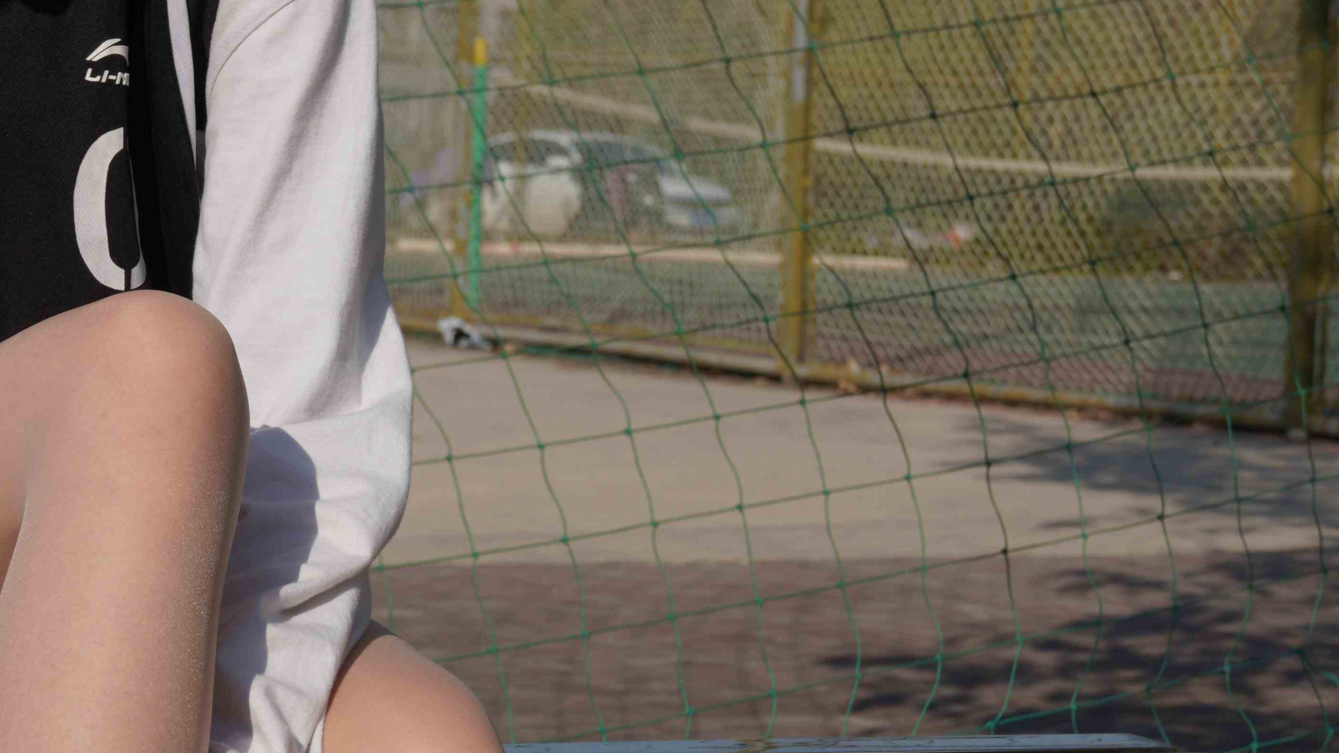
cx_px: 147
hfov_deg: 22.0
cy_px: 407
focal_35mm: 95
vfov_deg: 12.7
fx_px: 3373
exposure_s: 1/800
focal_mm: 32
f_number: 6.3
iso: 100
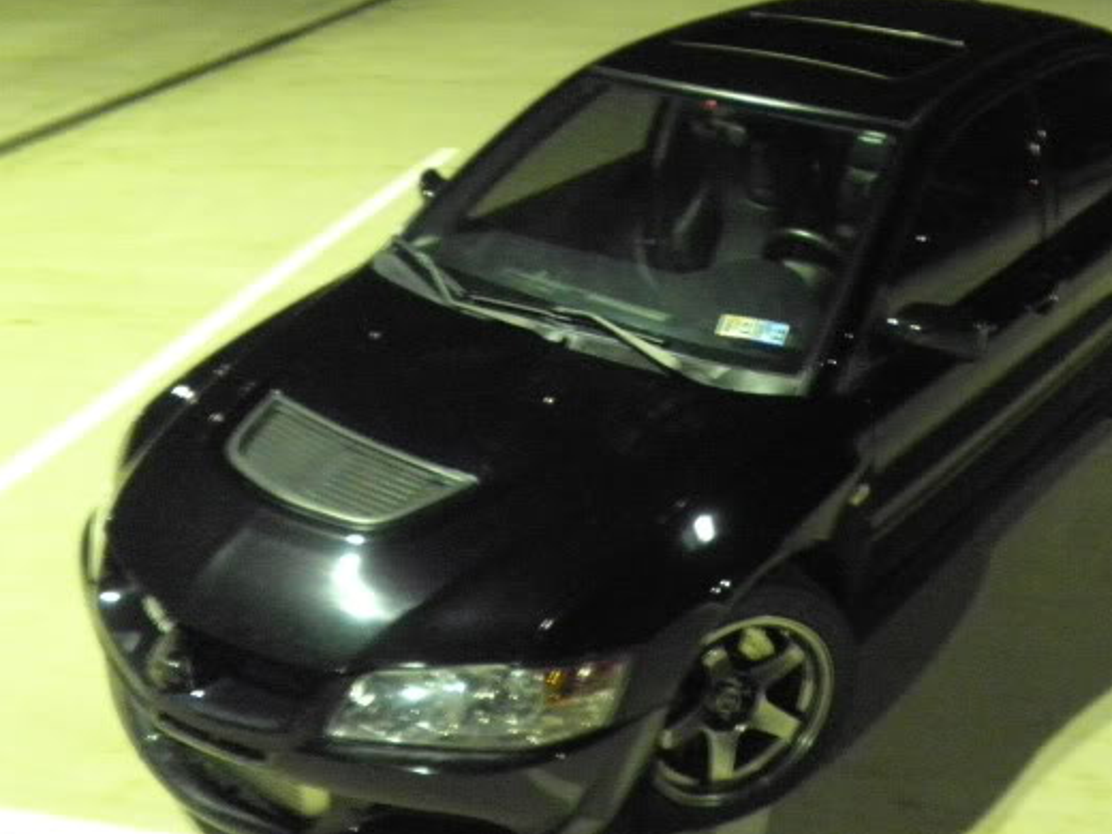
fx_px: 1285
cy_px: 413
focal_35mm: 40
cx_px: 751
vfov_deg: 36.0
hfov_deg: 46.0
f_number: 2.6
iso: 800
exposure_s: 1/4
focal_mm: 4.7
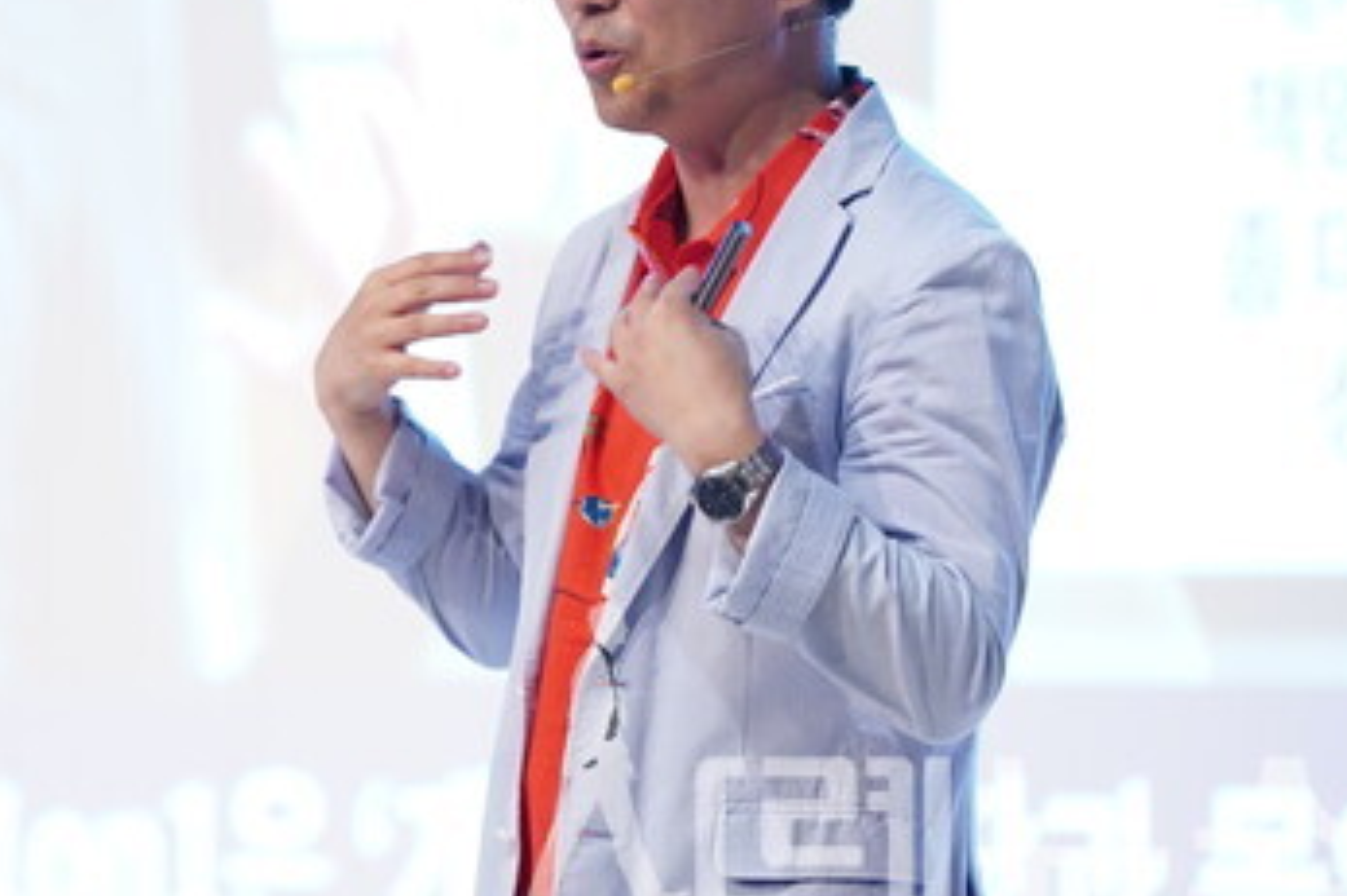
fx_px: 11967
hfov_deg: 6.4
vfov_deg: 4.3
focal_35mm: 320
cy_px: 221
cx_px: 272
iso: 4000
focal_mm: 185
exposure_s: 1/160
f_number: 2.8
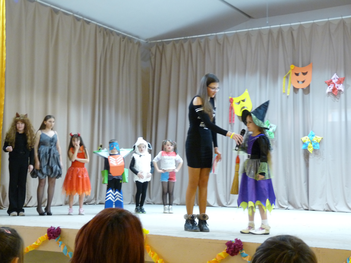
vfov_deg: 23.3
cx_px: 176
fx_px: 639
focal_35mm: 63
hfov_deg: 30.7
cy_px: 132
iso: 400
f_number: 3.2
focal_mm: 11.1
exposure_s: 1/8
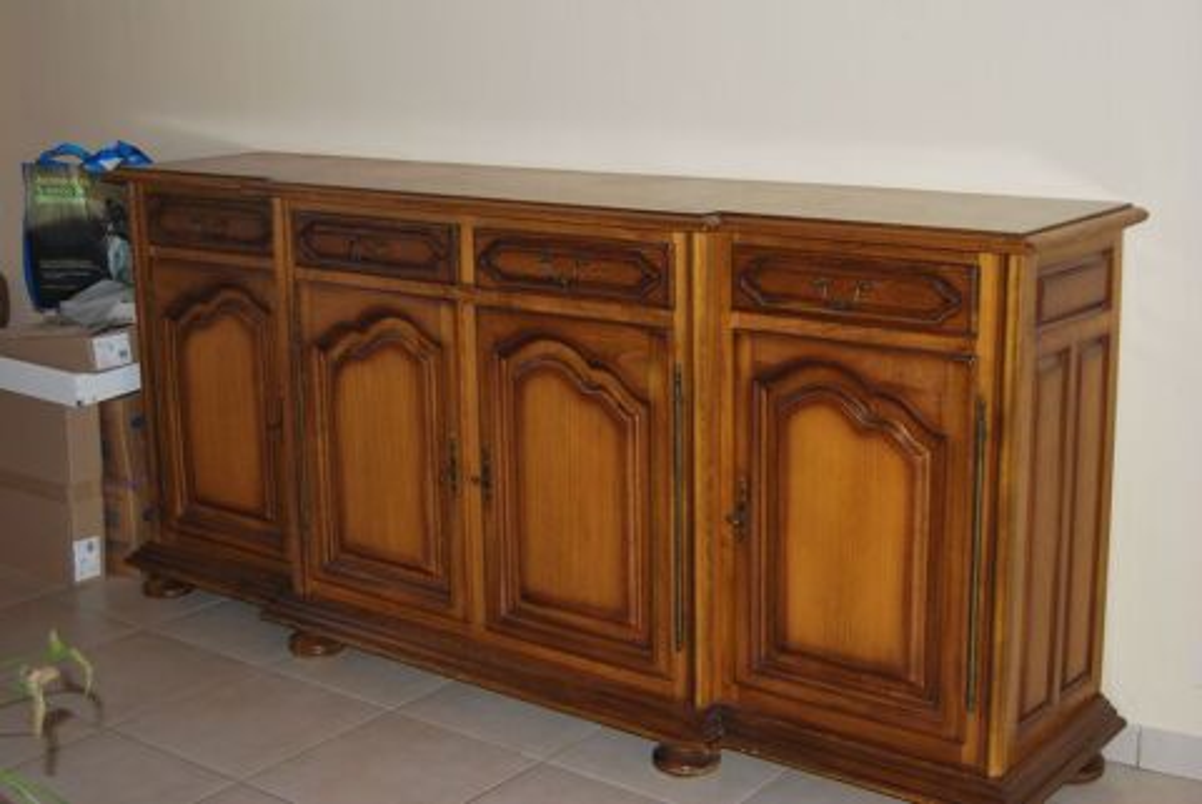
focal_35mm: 51
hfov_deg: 38.8
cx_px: 601
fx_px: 1704
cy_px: 402
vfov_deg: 26.5
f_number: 4.5
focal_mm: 34
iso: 200
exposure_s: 1/60
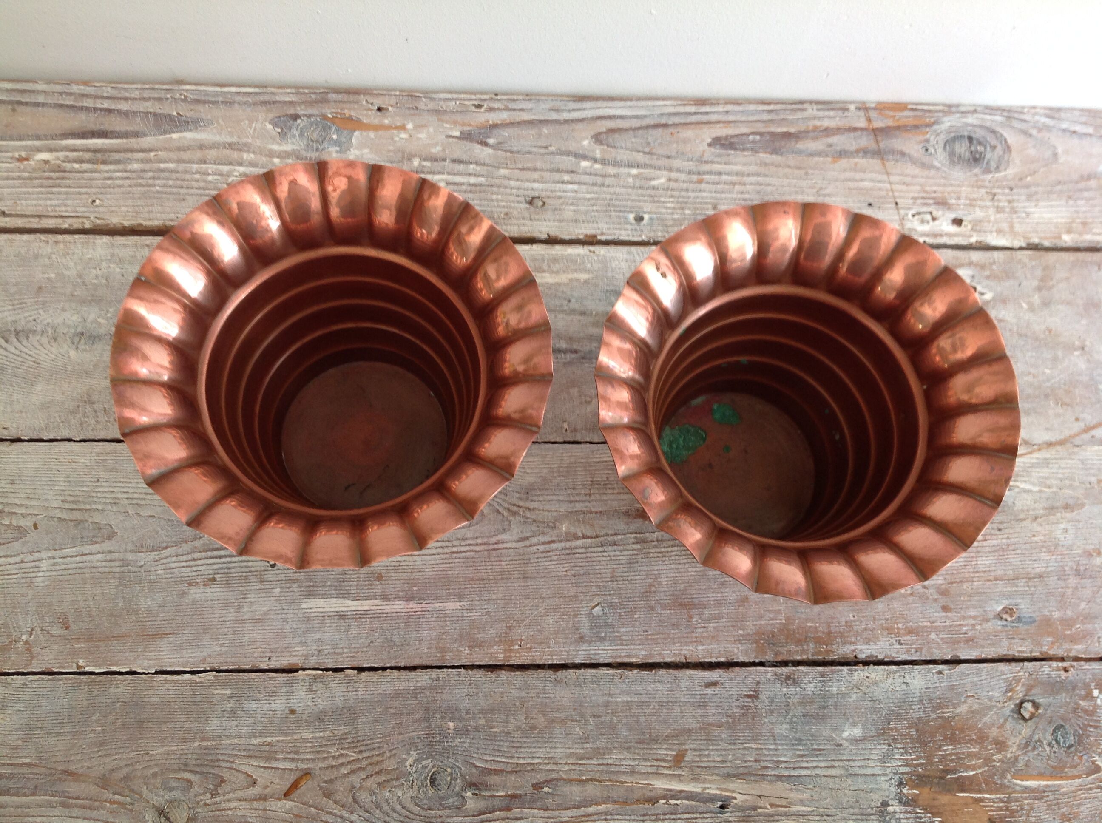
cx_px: 551
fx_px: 1113
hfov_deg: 52.7
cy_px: 412
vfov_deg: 40.6
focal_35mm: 35
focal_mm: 4.28
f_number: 2.4
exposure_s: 1/15
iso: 64
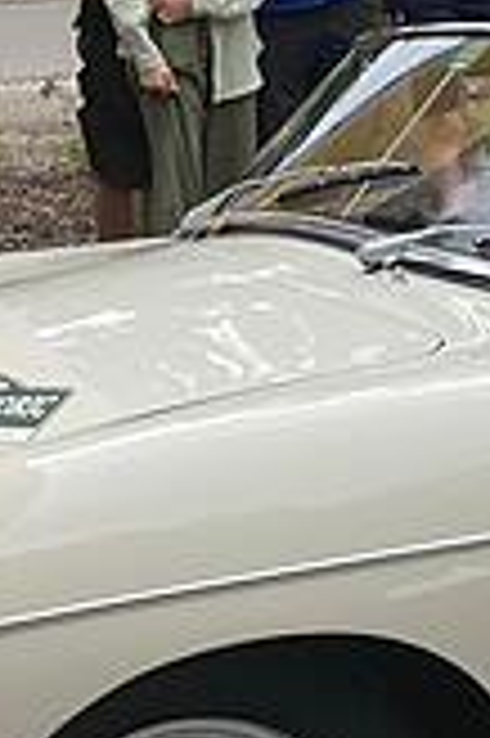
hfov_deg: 9.2
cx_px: 137
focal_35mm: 148
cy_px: 443
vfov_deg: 13.9
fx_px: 3028
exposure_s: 1/539
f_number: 1.8
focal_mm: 3.99
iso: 20
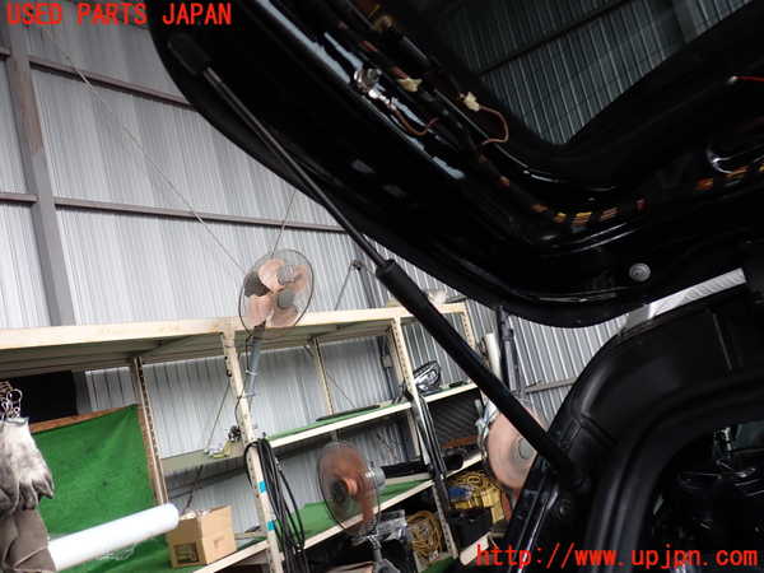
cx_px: 382
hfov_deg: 60.0
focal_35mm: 30
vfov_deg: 46.8
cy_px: 286
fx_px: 662
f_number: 2.3
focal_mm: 5.4
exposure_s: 1/100
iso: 100
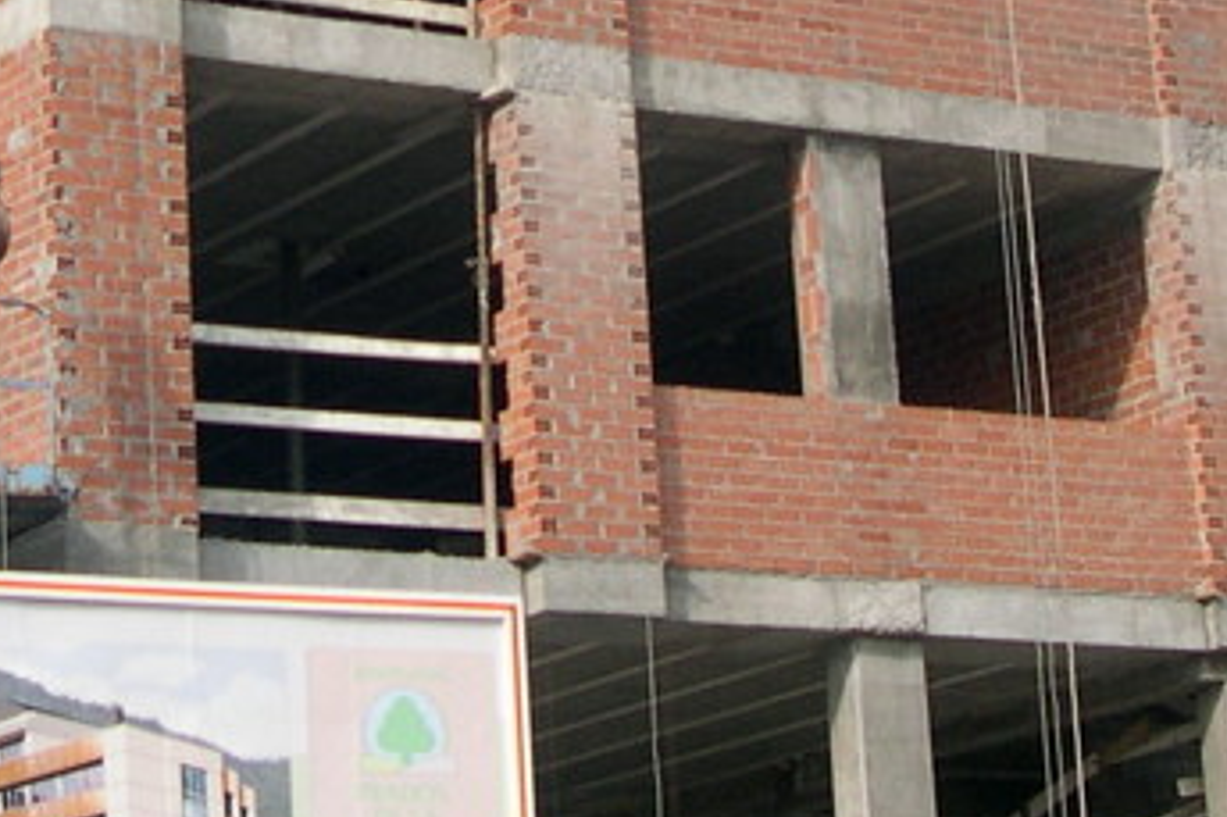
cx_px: 378
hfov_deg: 14.8
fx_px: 4701
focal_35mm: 138
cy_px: -268
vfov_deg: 9.7
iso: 100
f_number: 7.6
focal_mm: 8
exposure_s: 1/108
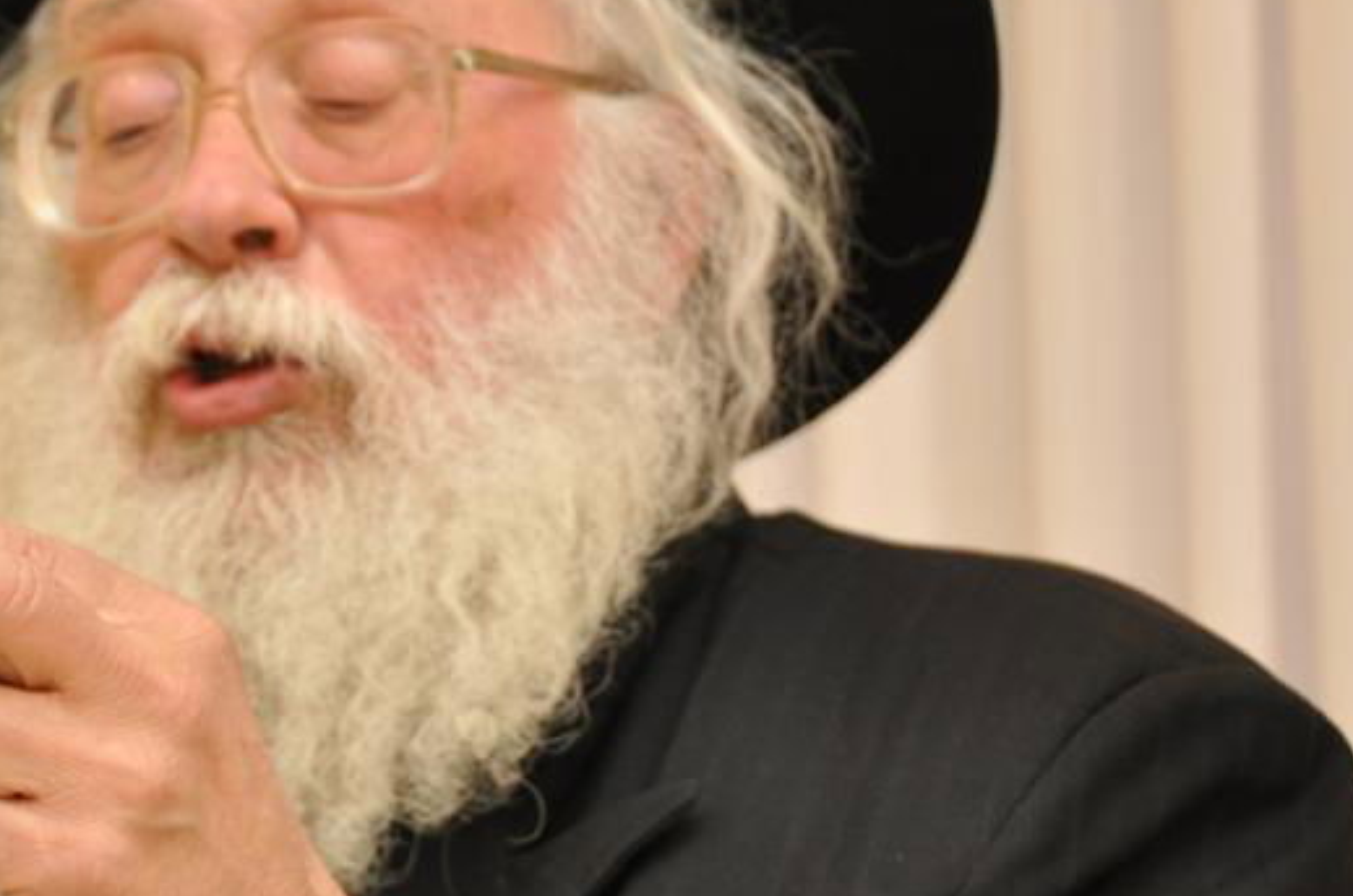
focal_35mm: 154
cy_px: 352
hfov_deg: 13.2
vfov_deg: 8.9
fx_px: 5777
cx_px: 76
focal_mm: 52
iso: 800
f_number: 4.8
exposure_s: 1/60
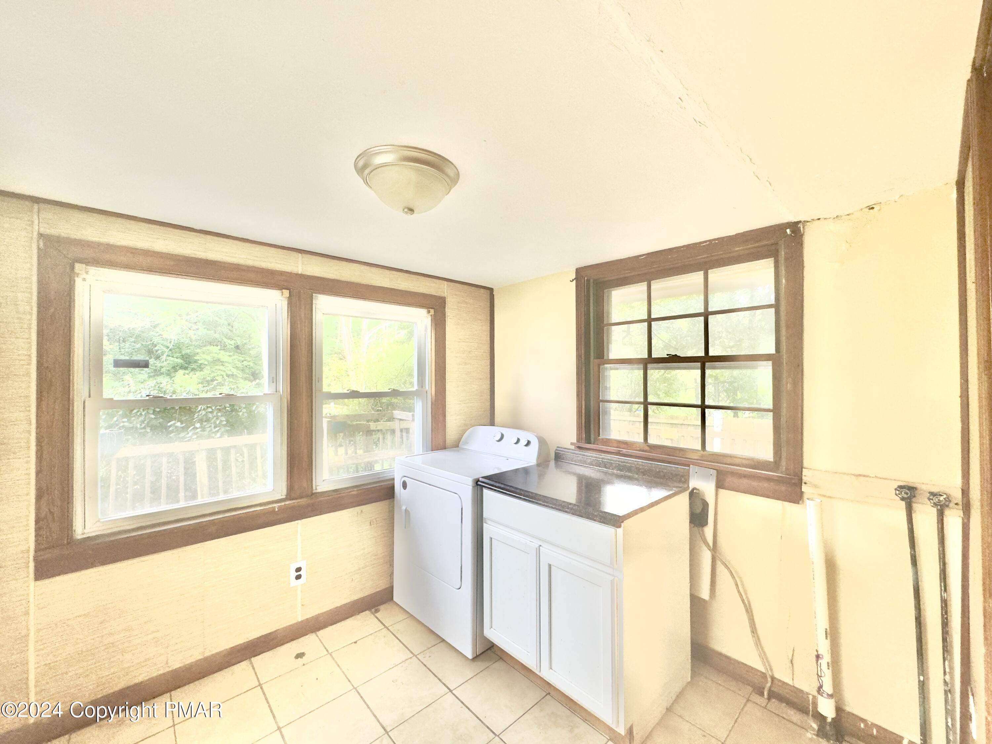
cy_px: 372
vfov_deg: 85.7
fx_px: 401
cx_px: 496
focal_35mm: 14
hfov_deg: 102.1
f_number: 2.2
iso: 200
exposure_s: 1/99
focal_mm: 2.22
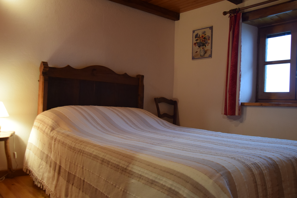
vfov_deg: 41.7
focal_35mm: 32
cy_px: 99
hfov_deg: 59.5
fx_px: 260
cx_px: 148
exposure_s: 1/60
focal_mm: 21
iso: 1800
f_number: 3.8
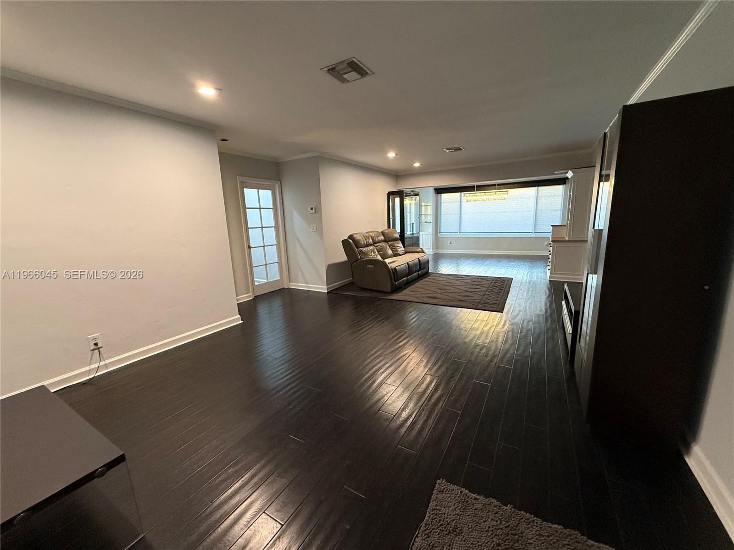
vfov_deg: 85.7
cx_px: 367
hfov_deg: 102.1
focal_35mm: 14
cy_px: 275
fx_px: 297
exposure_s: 1/60
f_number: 2.2
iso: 400
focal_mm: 2.22
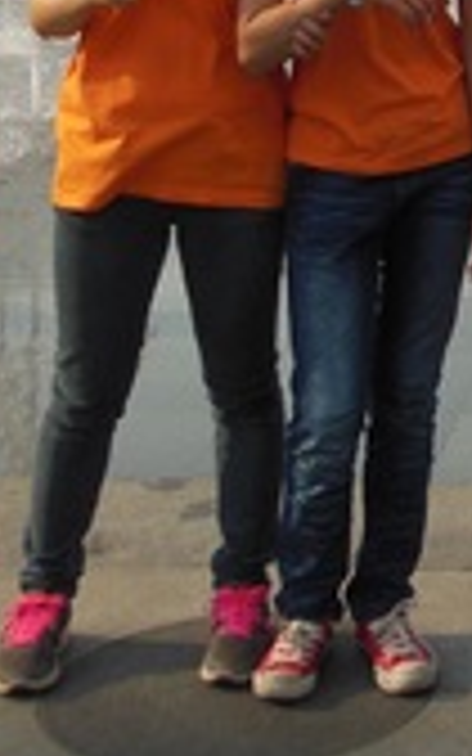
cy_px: -315
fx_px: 2429
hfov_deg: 10.7
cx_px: 733
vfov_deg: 16.4
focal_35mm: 118
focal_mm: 6.9
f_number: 4.1
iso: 125
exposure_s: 1/640
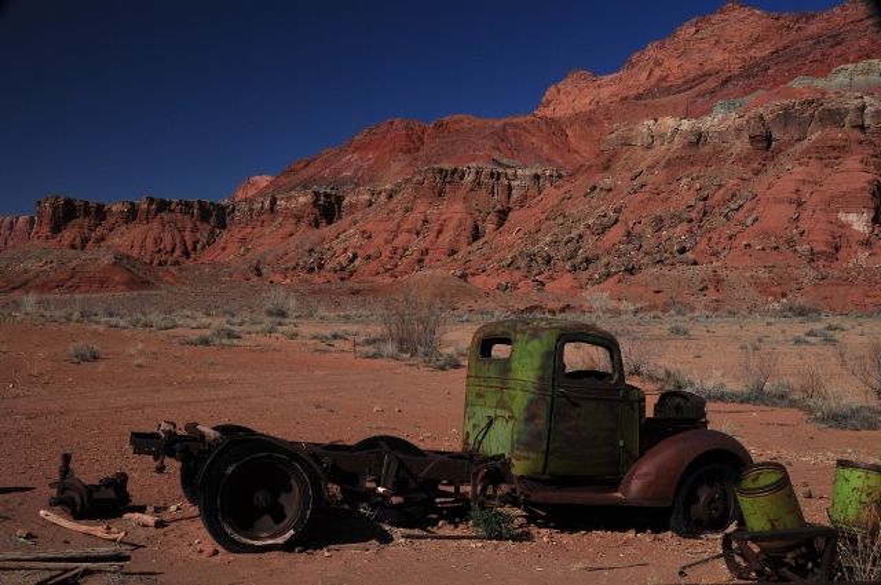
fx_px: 807
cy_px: 292
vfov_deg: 39.9
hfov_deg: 57.3
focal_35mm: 33
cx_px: 440
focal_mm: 22
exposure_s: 1/180
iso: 200
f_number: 22
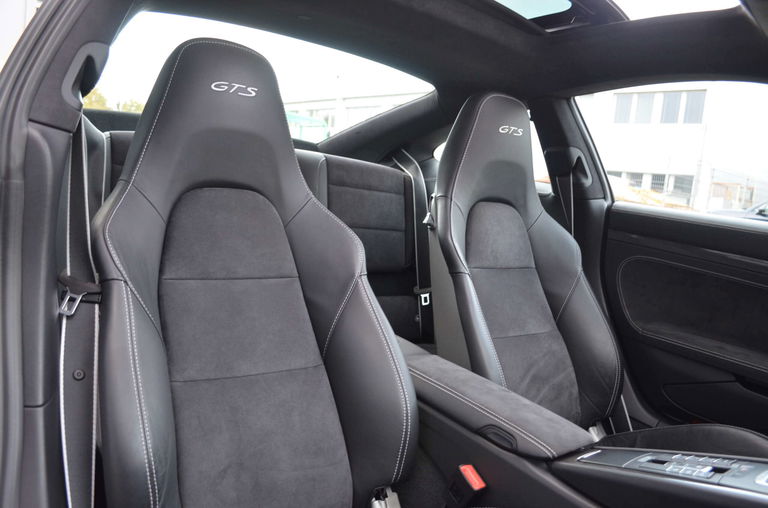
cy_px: 254
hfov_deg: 67.5
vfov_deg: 47.7
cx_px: 384
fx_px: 575
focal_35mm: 27
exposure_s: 1/30
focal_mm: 18
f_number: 3.5
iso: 800
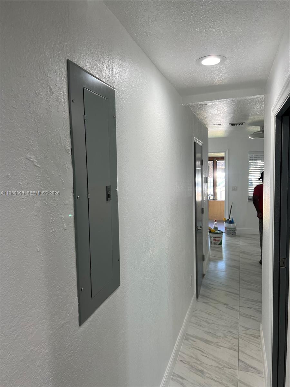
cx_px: 145
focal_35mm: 26
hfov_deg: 53.1
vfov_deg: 67.3
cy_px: 194
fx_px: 290
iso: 64
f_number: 1.5
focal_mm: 5.7
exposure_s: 1/120
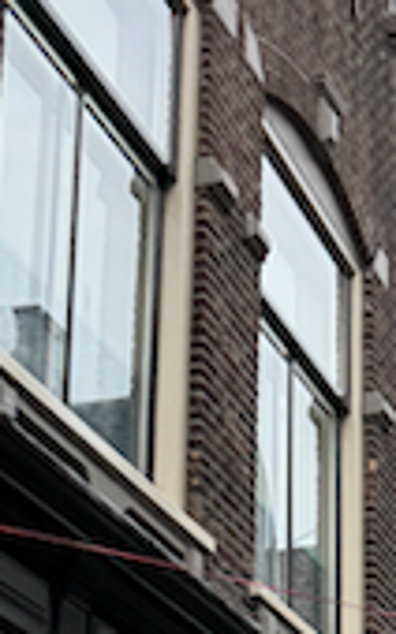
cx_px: 706
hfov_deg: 12.5
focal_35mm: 96
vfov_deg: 19.5
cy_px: 876
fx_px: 1661
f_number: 1.78
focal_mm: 6.76
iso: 160
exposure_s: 1/121
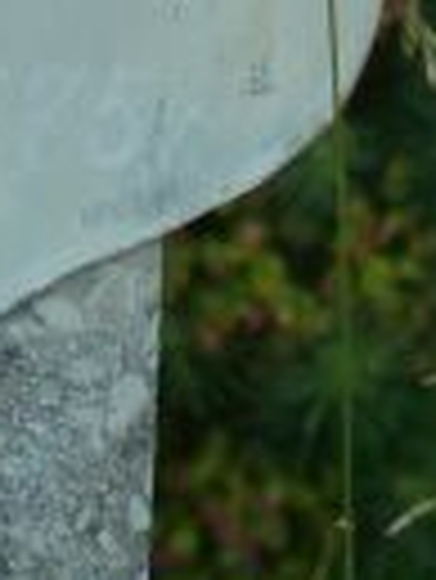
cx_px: -225
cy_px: -441
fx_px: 14050
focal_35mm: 838
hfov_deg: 1.8
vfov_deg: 2.4
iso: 125
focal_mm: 37
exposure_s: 1/160
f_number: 4.6
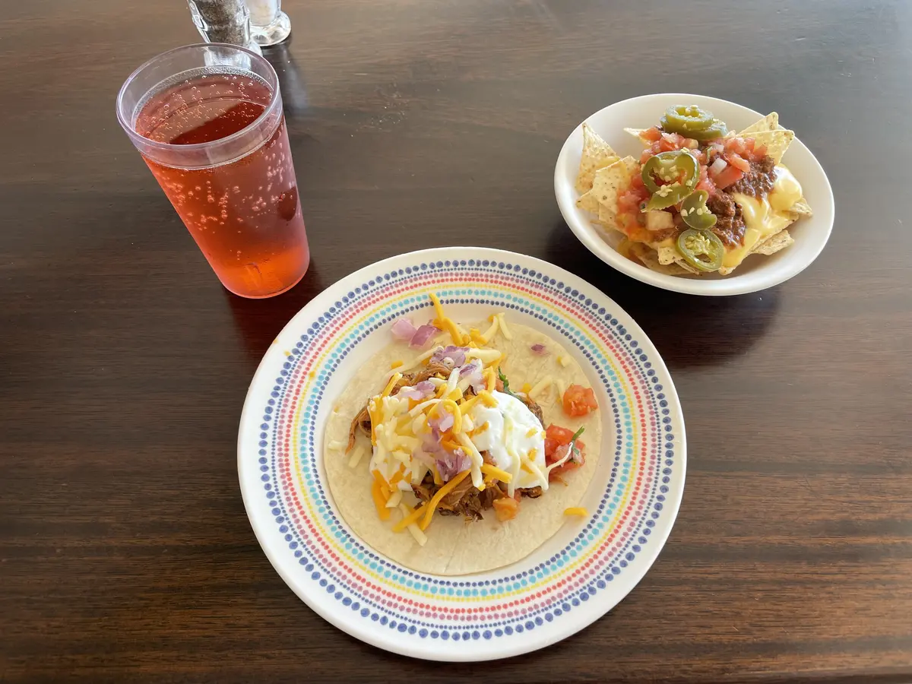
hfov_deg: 67.3
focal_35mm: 26
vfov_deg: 53.1
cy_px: 342
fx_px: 685
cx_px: 456
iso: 32
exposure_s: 1/367
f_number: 1.6
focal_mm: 4.2
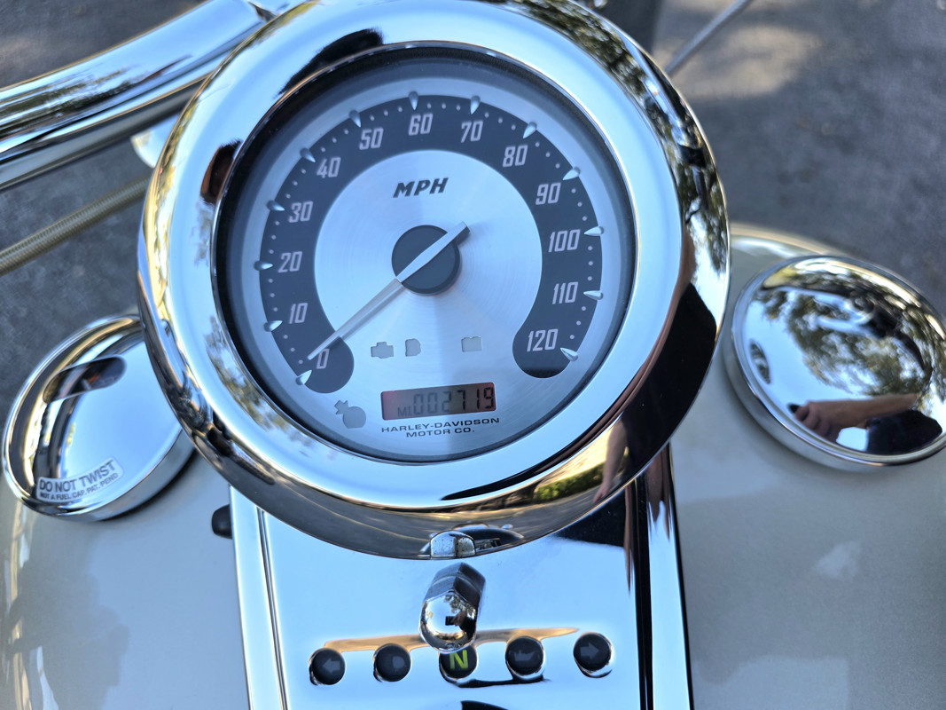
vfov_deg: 58.9
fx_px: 628
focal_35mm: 23
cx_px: 473
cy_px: 355
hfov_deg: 73.9
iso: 40
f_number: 1.7
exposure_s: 1/370
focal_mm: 6.3
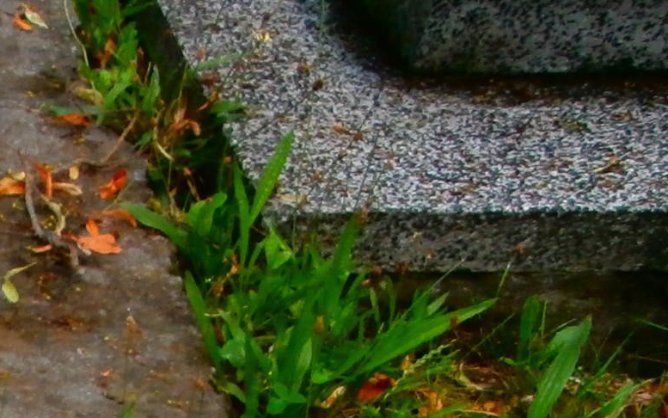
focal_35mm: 98
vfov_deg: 12.2
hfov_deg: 17.1
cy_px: 753
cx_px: -566
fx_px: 1784
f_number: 3
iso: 100
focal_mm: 4.2
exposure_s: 1/250
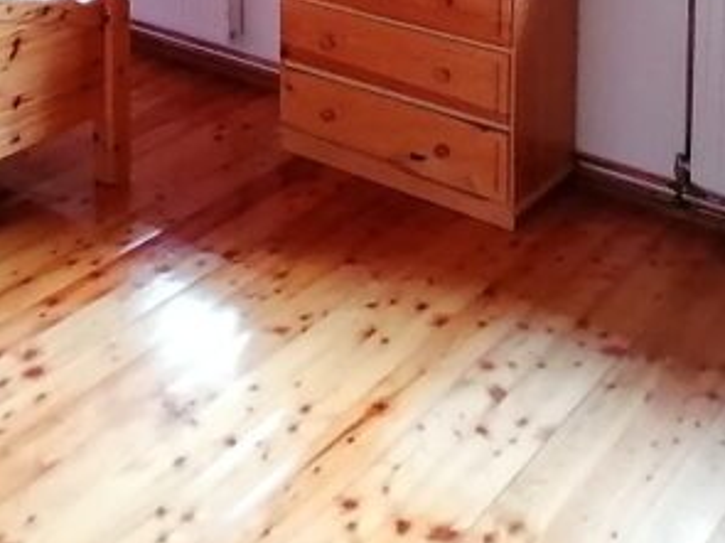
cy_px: -260
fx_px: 1235
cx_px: 194
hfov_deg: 32.2
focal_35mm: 59
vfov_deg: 21.1
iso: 250
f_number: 2.4
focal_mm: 2.84
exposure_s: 1/33.3
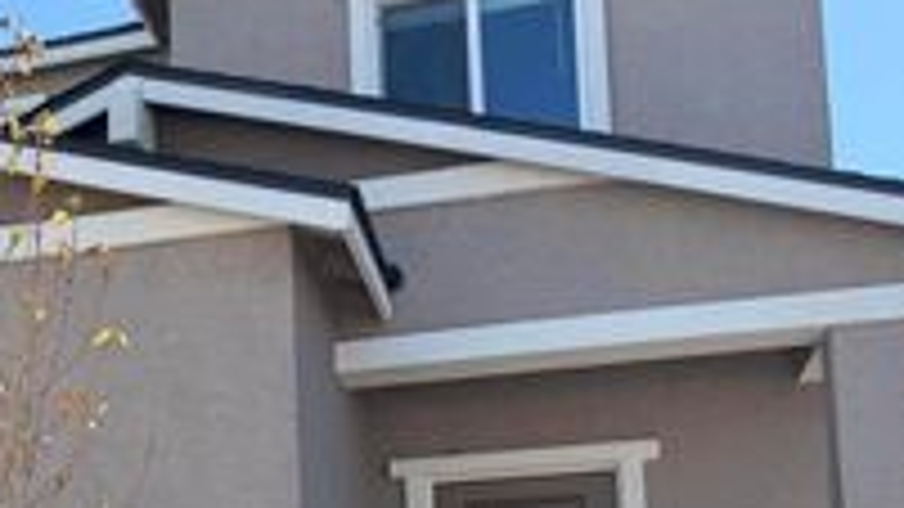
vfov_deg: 17.8
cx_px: -27
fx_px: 1558
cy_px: 587
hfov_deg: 29.9
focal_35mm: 65
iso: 80
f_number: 1.78
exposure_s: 1/2299
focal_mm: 6.76
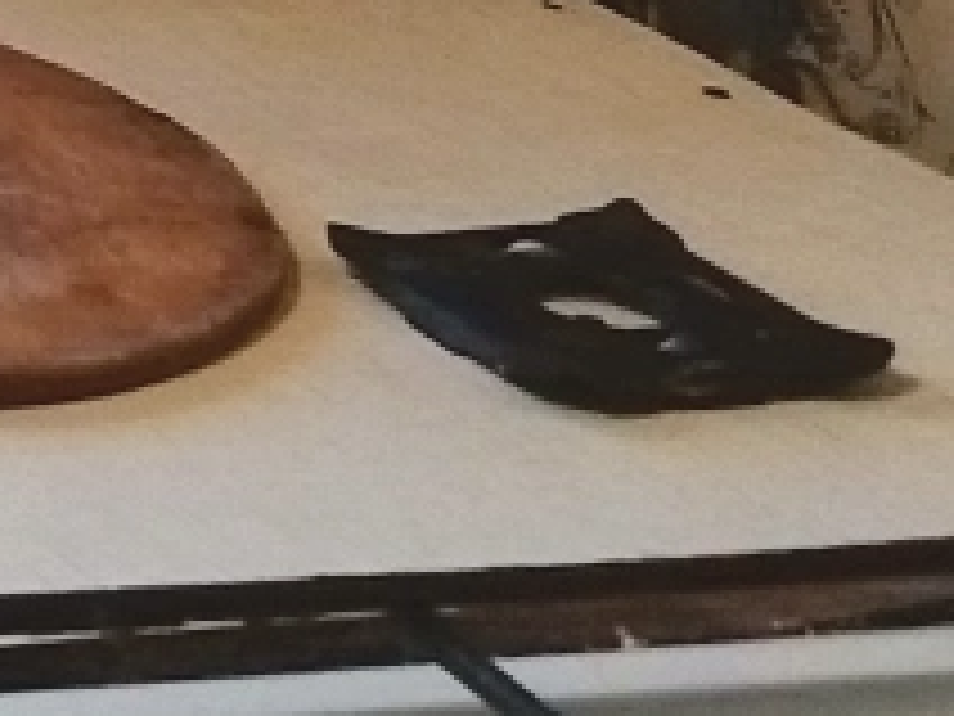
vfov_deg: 8.6
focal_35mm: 154
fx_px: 4244
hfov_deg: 10.3
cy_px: -1124
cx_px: -1624
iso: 496
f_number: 1.9
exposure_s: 1/33.3
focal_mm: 4.95
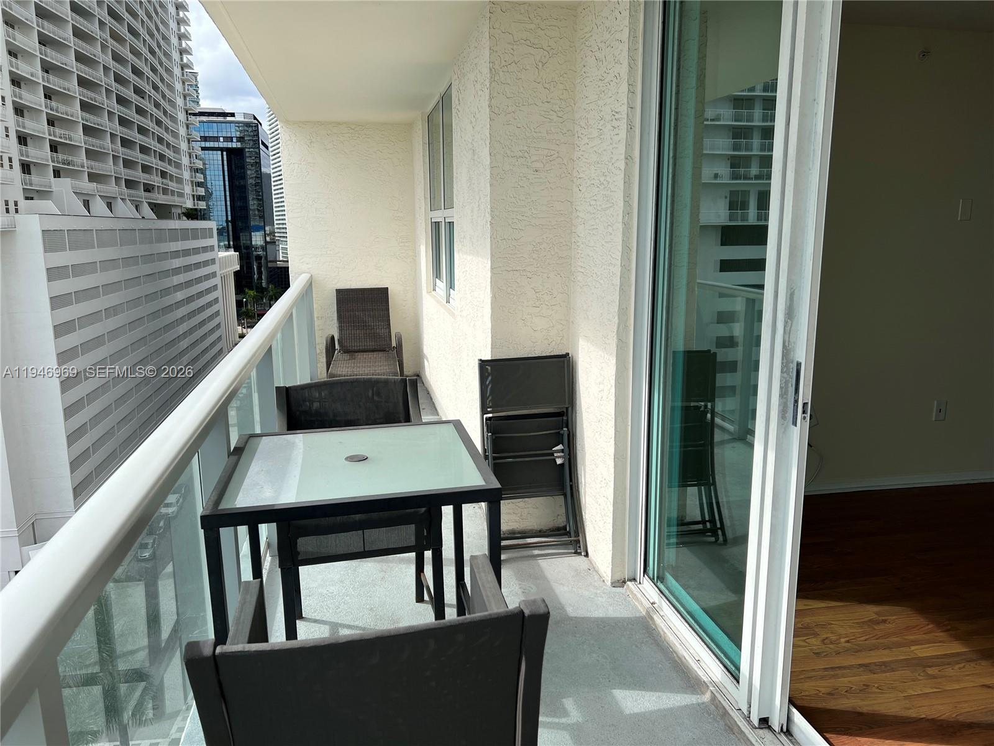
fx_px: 747
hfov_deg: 67.3
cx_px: 497
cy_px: 373
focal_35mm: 26
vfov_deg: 53.1
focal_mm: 5.7
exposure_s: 1/2994
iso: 50
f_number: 1.5
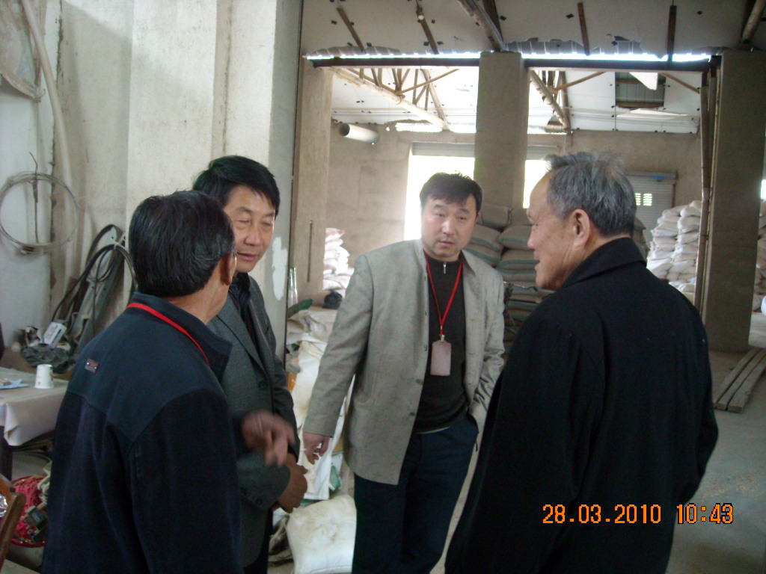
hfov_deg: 52.6
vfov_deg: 40.7
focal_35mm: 35
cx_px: 383
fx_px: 774
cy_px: 287
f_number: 2.8
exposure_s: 1/60
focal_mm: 5.7
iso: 366
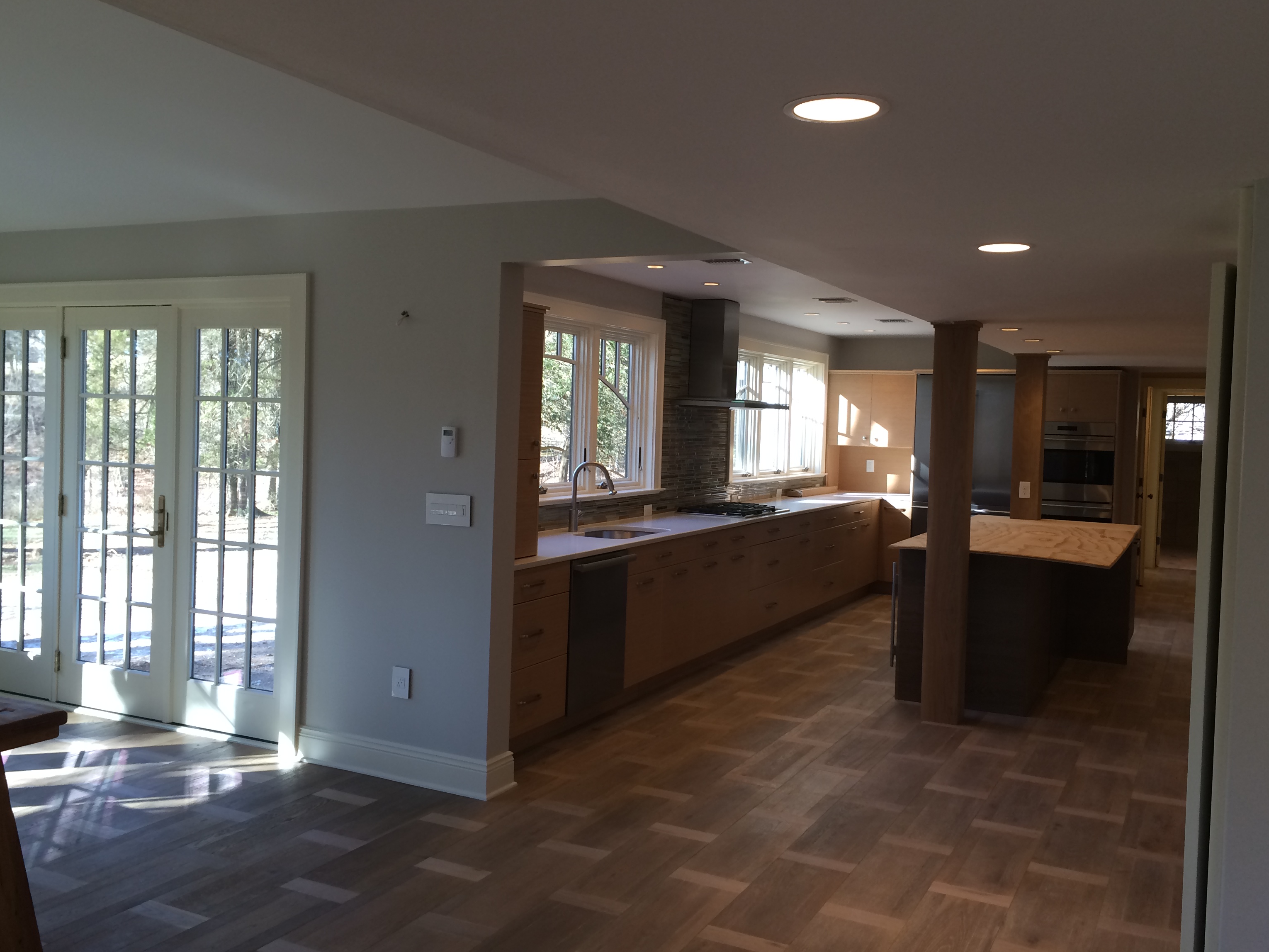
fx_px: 1173
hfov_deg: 56.8
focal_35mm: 32
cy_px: 460
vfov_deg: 44.2
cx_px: 649
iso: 32
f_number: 2.2
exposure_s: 1/40
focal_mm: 4.12
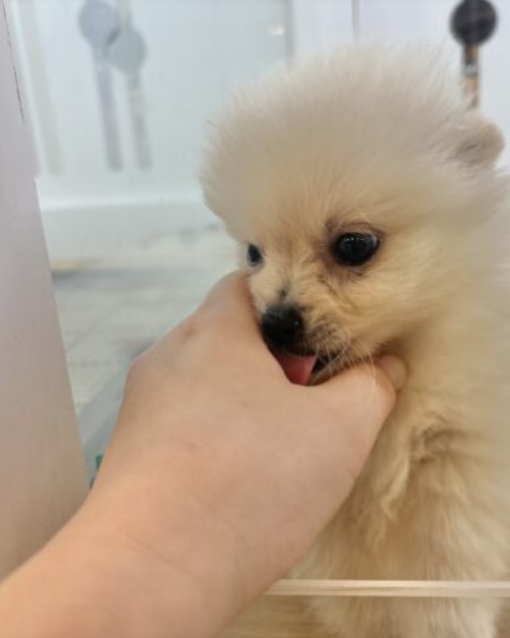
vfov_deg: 52.9
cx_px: 308
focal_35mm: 34
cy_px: 319
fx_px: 642
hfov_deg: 43.1
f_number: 1.6
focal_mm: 5.96
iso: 50
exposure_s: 1/100
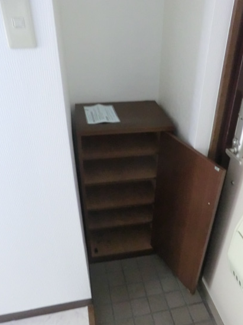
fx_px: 262
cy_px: 170
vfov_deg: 63.4
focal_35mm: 28
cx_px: 134
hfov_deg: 49.6
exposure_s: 1/15
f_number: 3.2
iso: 800
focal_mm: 4.3
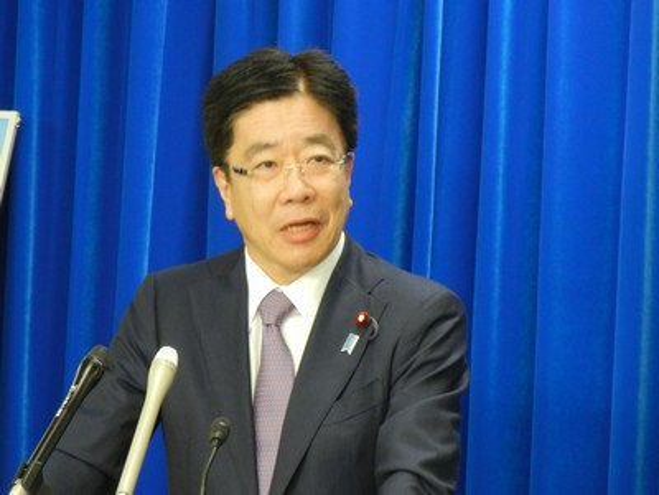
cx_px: 330
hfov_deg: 7.6
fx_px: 4988
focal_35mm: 262
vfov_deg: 5.7
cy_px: 248
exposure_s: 1/14.5
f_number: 5.1
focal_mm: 47.2
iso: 400
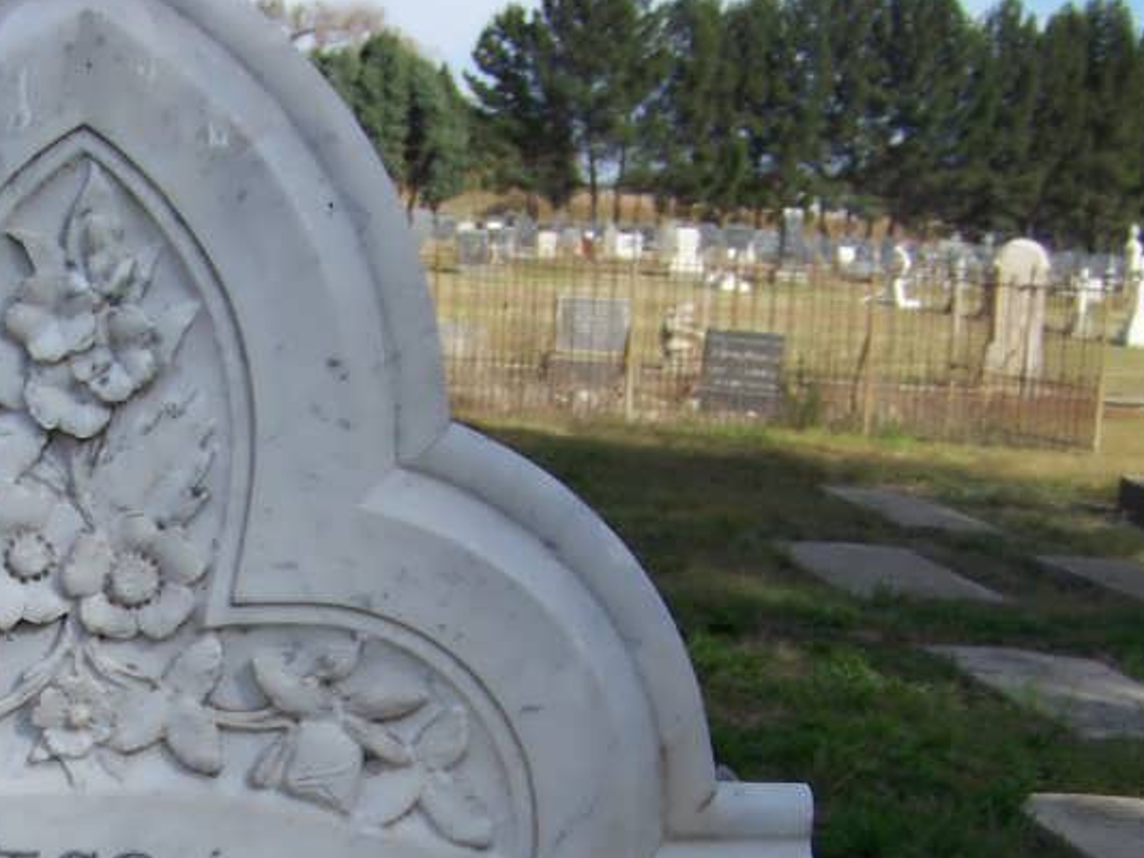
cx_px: 230
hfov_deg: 23.8
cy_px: 886
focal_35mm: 81
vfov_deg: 17.7
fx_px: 2678
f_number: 2.8
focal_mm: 5.85
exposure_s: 1/1000
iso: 64
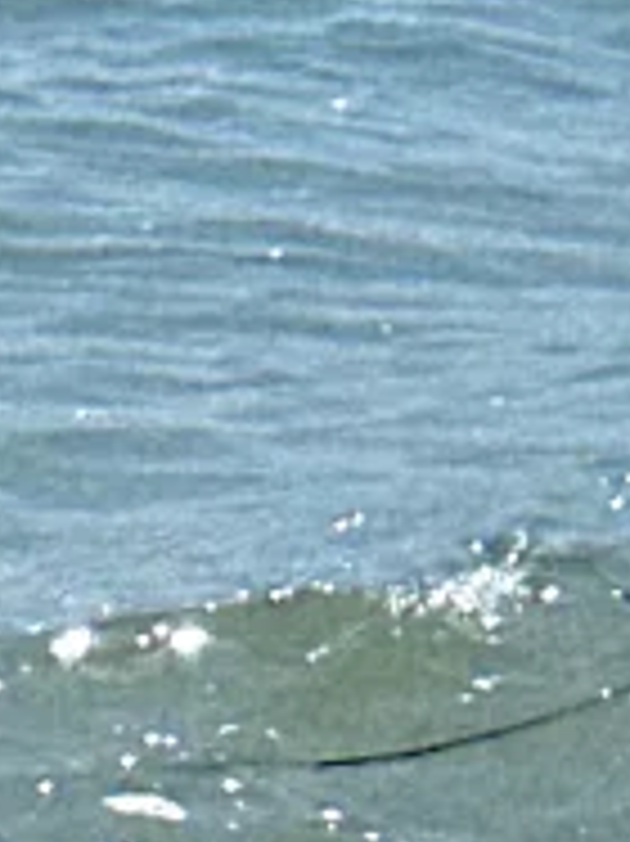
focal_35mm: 369
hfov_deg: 4.0
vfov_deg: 5.0
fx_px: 8964
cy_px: -2157
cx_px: 198
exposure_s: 1/12048
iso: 64
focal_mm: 6.86
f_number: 1.78
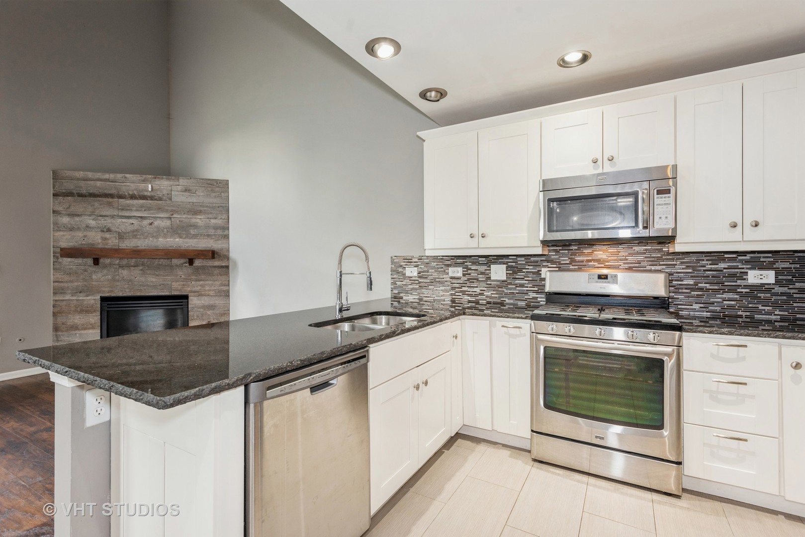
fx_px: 380
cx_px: 402
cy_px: 268
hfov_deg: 93.3
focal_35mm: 17
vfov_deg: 70.5
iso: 400
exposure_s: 1/6
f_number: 8
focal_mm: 17
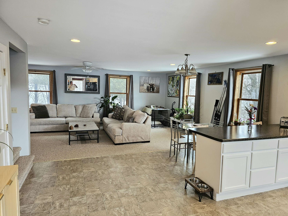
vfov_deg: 56.8
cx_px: 149
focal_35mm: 24
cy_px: 112
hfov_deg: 71.6
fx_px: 200
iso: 160
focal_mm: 6.3
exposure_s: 1/120
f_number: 1.7
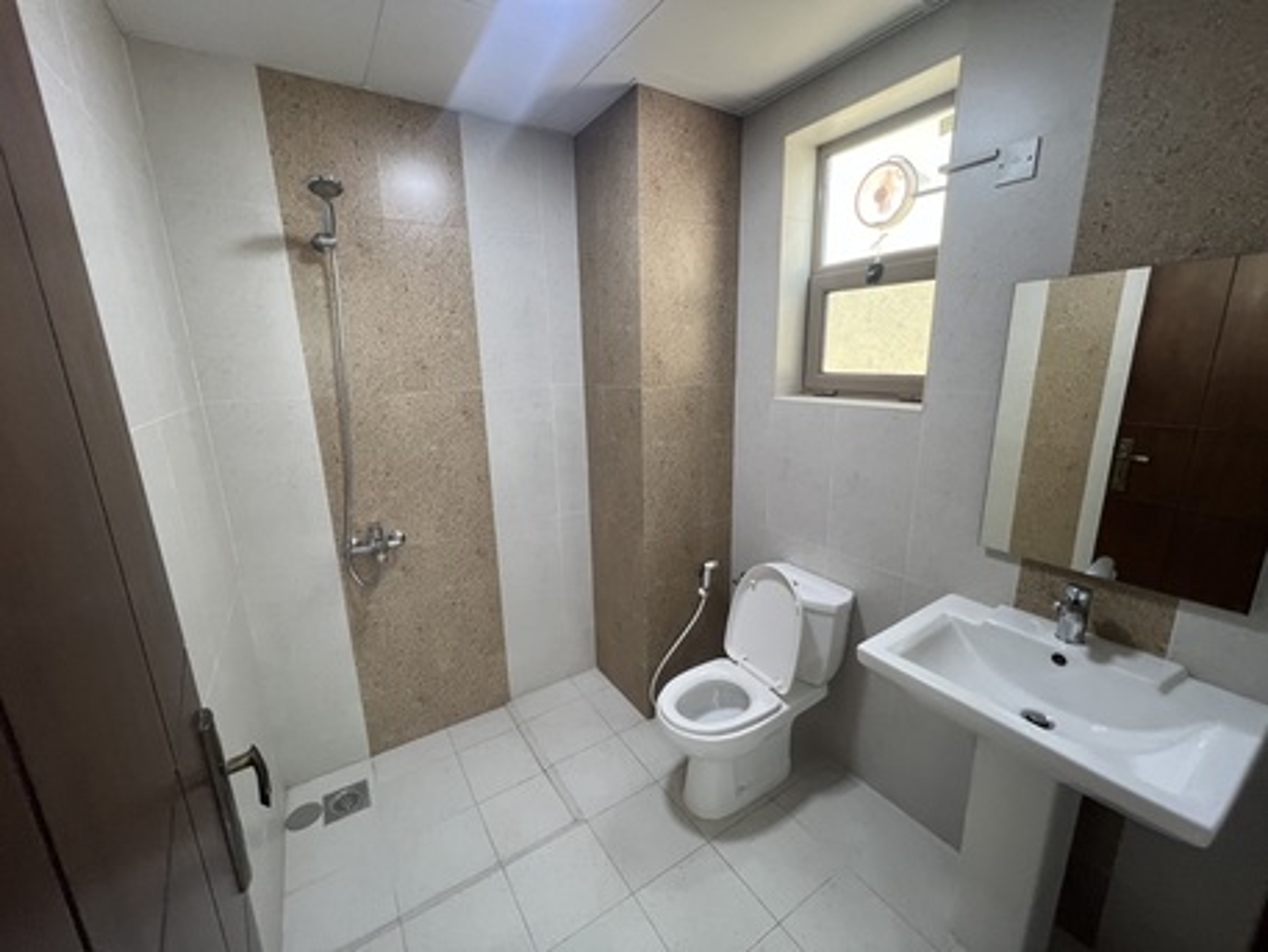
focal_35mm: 13
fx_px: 476
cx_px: 634
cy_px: 476
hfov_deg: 106.2
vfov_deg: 89.9
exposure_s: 1/50
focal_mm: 1.57
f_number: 1.8
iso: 160
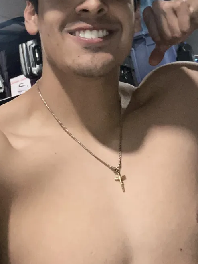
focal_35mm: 62
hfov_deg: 23.6
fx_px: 473
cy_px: 9
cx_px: 112
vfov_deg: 29.4
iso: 800
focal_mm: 2.71
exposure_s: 1/27
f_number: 2.2
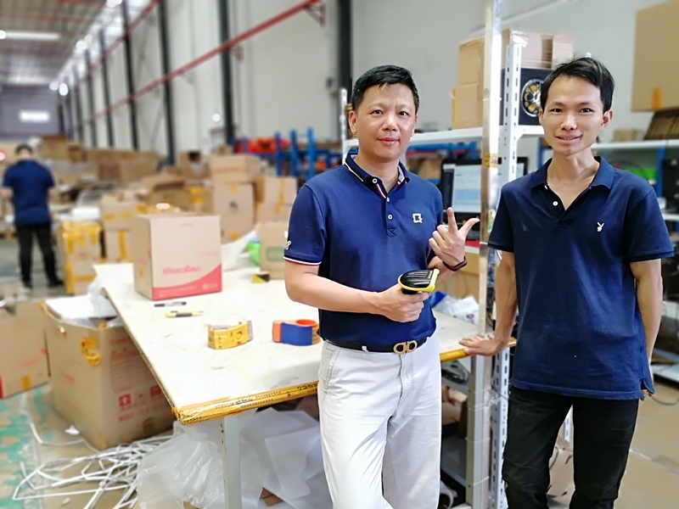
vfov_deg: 51.4
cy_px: 254
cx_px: 340
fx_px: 530
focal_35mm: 27
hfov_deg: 65.3
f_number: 2.2
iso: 160
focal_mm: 3.95
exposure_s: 1/50
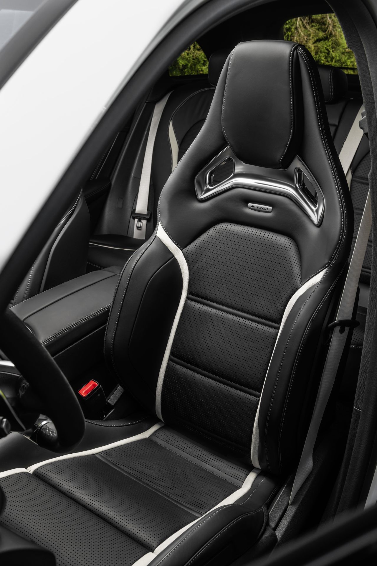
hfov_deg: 33.4
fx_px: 628
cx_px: 188
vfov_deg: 48.5
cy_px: 283
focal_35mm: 40
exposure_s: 1/125
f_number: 11
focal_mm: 40
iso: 200
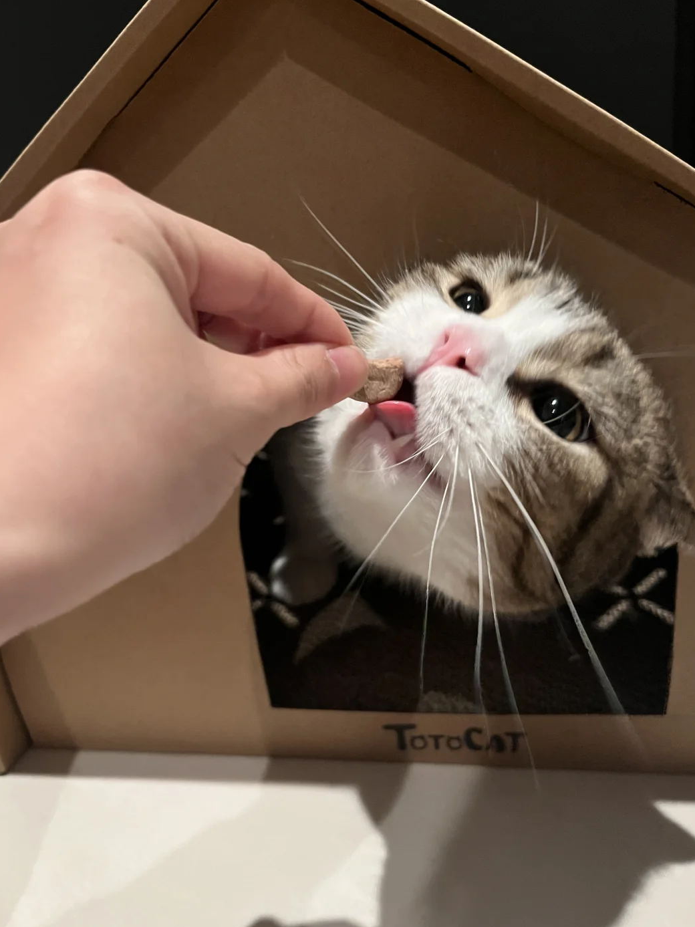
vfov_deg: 65.3
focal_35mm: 27
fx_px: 723
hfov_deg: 51.3
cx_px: 348
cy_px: 448
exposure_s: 1/60
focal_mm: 5.1
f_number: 1.6
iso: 400
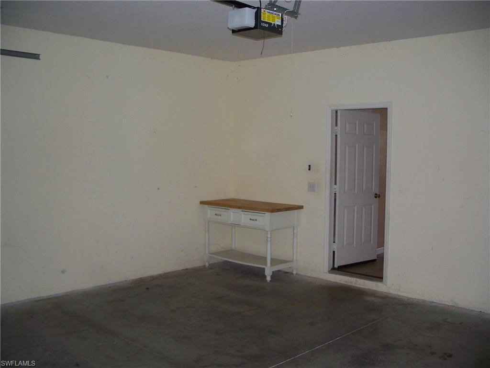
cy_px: 184
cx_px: 245
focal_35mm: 37
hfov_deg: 50.1
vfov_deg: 38.7
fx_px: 524
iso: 200
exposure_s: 1/60
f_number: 2.8
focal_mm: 7.8
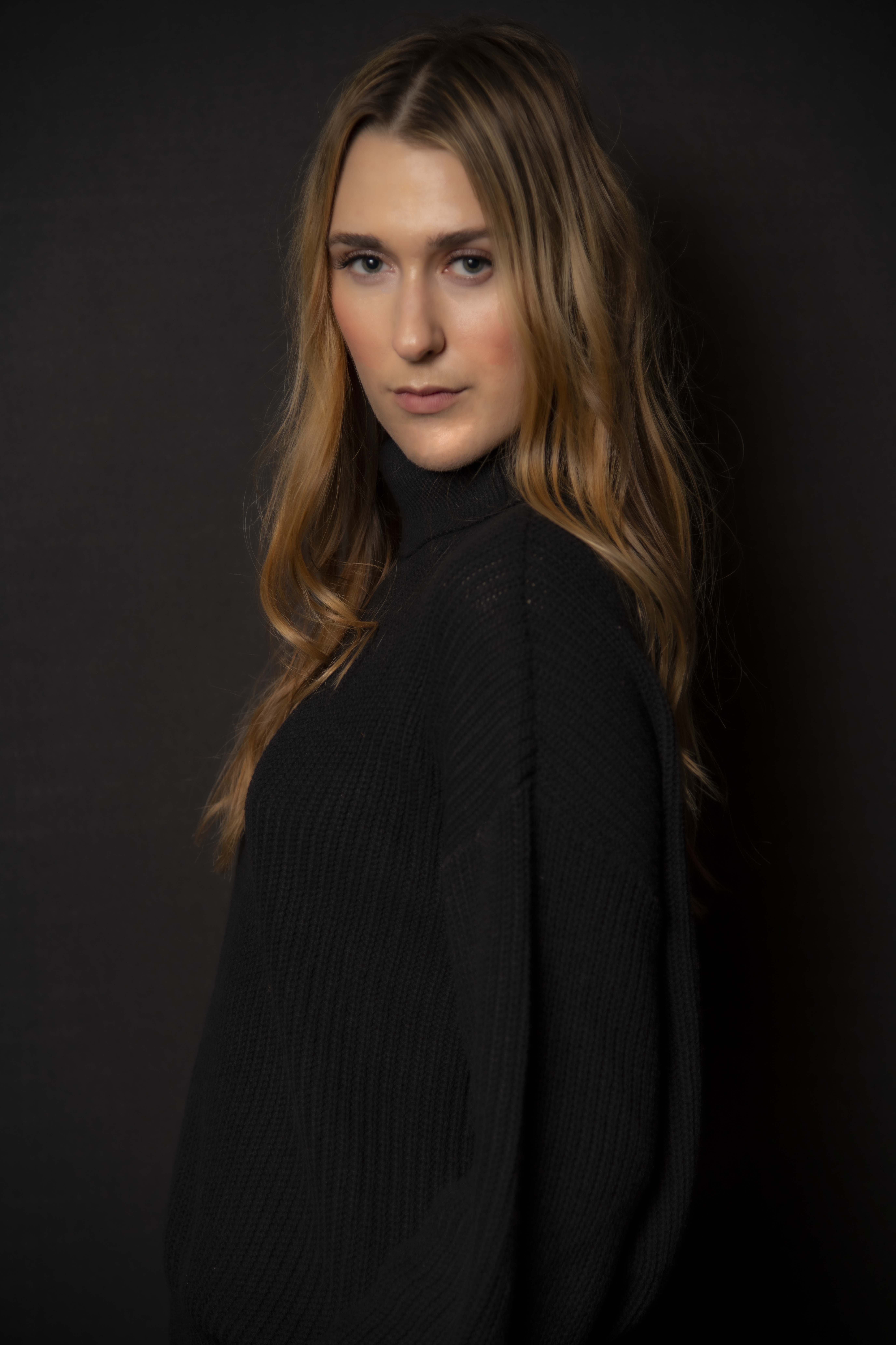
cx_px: 448
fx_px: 3434
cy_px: 672
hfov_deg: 14.9
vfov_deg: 22.1
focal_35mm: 92
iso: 125
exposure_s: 1/200
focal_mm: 92
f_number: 4
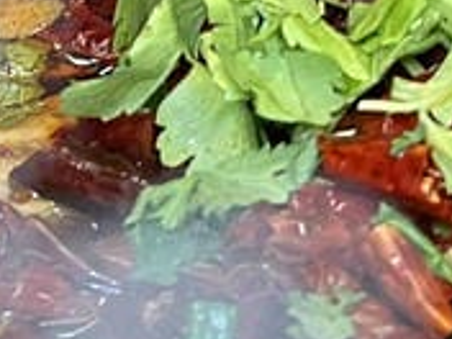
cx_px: 33
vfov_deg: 8.1
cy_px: -285
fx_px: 2311
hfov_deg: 11.1
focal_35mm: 177
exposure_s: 1/60
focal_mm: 5.7
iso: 125
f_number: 1.5
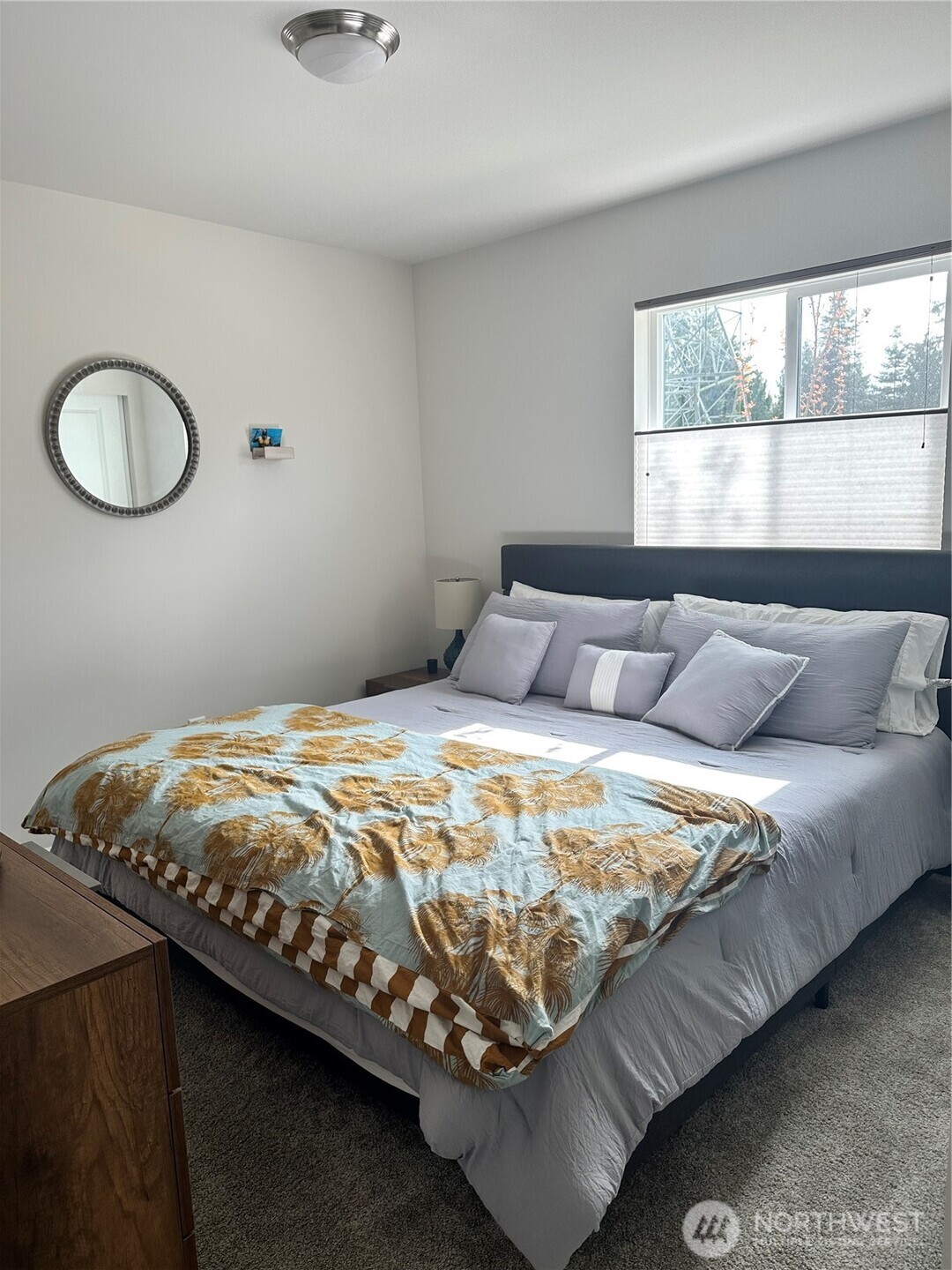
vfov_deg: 71.6
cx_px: 476
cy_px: 635
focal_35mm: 24
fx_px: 880
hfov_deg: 56.8
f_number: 1.78
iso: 80
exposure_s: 1/220
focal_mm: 6.86
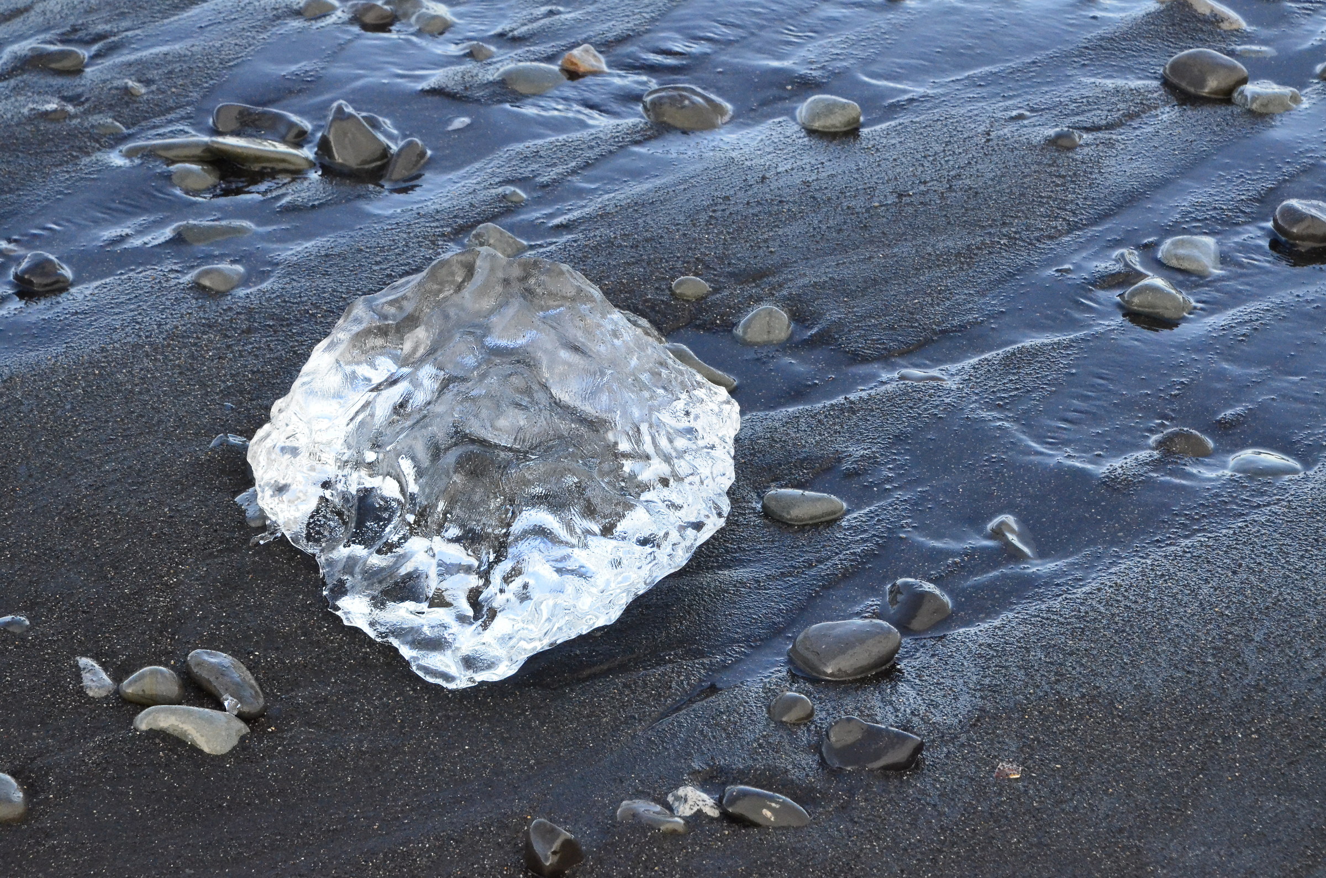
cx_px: 663
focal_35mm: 120
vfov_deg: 11.4
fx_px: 4410
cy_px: 439
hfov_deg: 17.1
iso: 5000
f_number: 13
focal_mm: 80
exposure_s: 1/1000
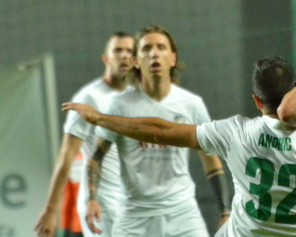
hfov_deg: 1.4
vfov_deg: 1.1
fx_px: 12237
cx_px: 222
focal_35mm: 1398
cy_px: 156
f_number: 5.6
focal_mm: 300
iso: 5000
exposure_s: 1/400
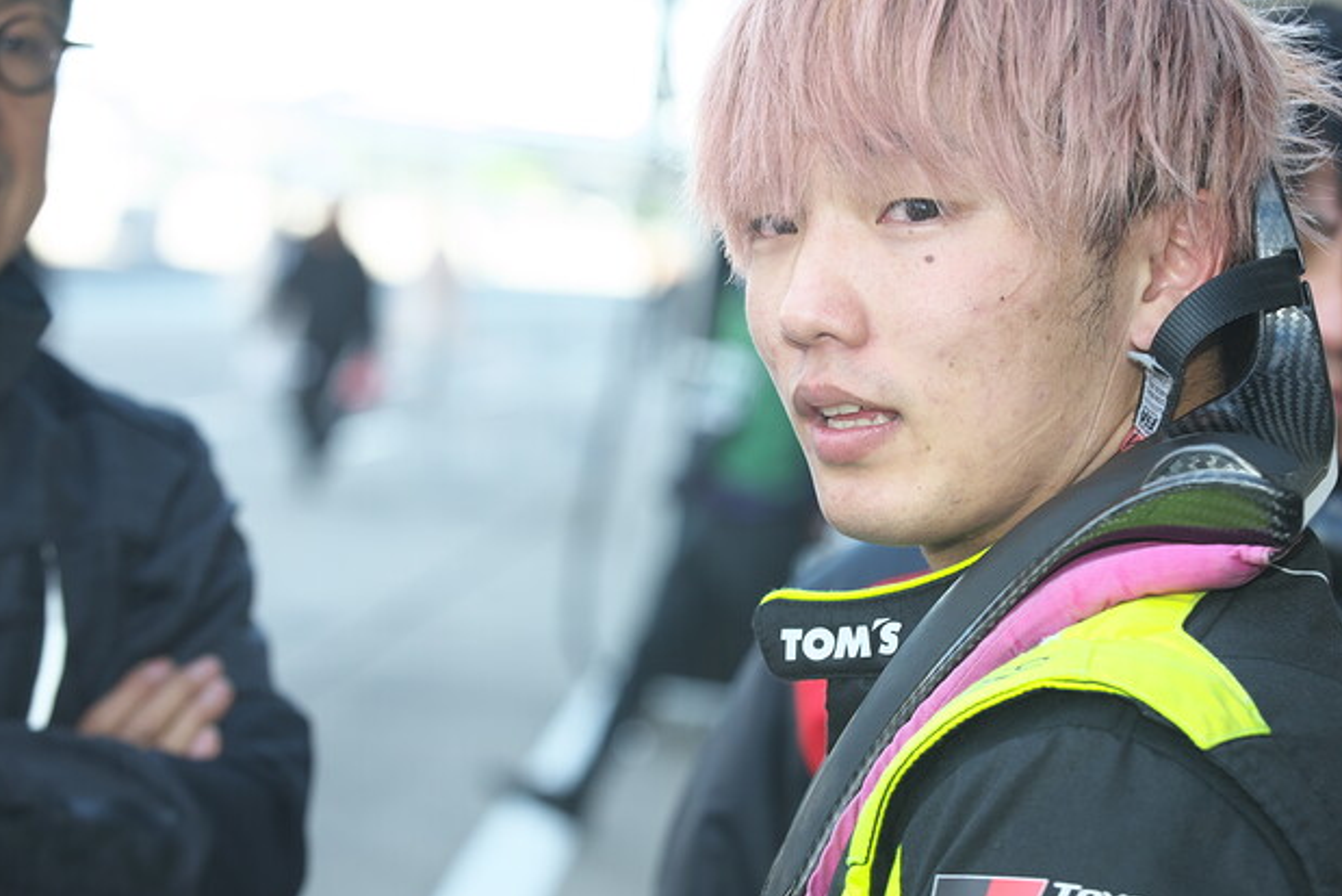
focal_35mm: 114
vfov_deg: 12.0
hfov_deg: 17.9
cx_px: 772
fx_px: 4250
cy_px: 432
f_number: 8
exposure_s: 1/250
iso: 800
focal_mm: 98
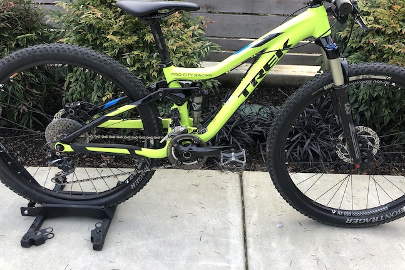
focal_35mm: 36
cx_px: 216
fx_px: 405
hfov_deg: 53.1
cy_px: 83
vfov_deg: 36.3
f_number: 1.8
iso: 20
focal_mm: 4
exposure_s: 1/165
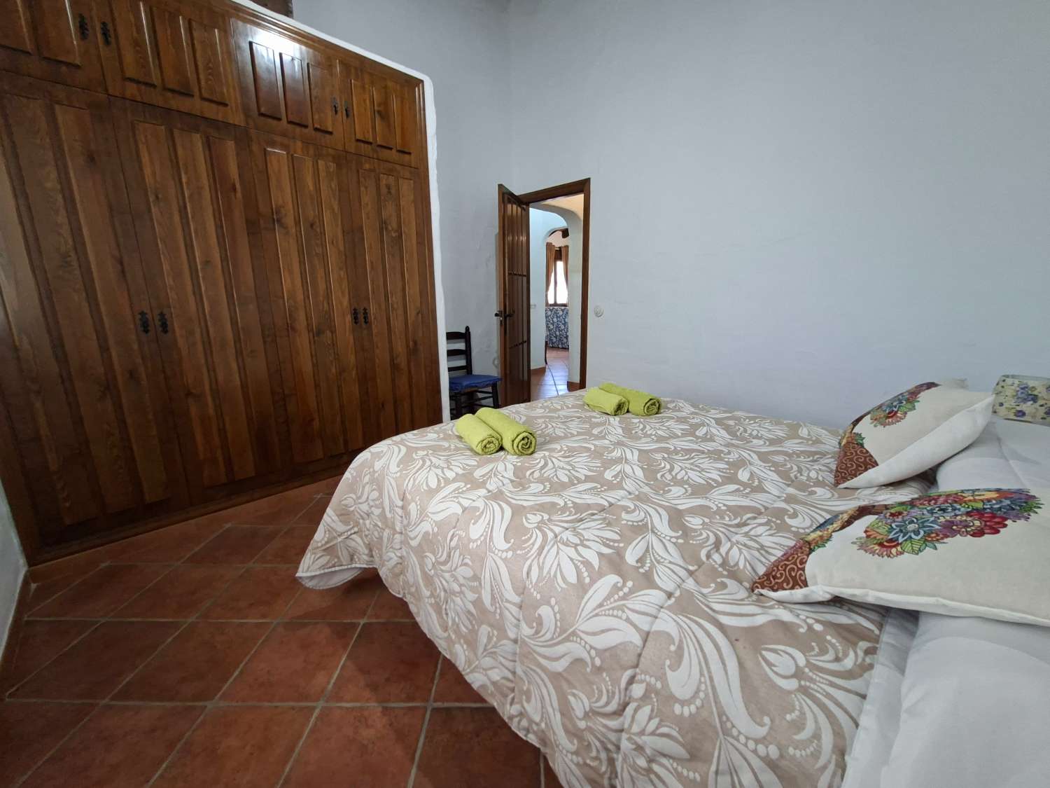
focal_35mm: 13
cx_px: 525
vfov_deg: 89.9
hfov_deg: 106.2
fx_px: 394
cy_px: 394
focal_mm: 1.74
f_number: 2.2
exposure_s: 1/25
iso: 200
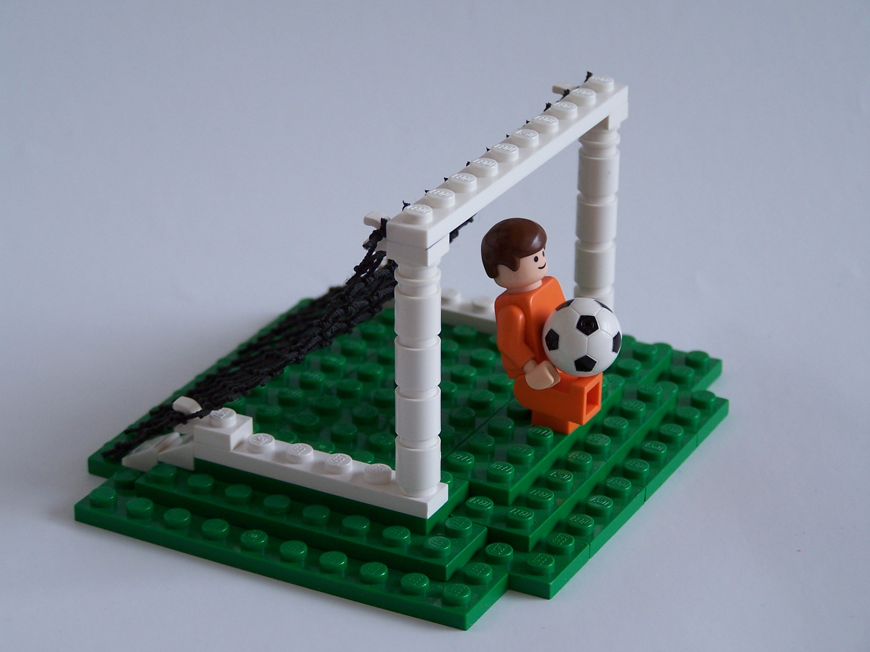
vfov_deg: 14.1
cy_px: 326
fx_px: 2639
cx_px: 435
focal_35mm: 105
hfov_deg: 18.7
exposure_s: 1/4
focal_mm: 17.5
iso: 80
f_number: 3.2
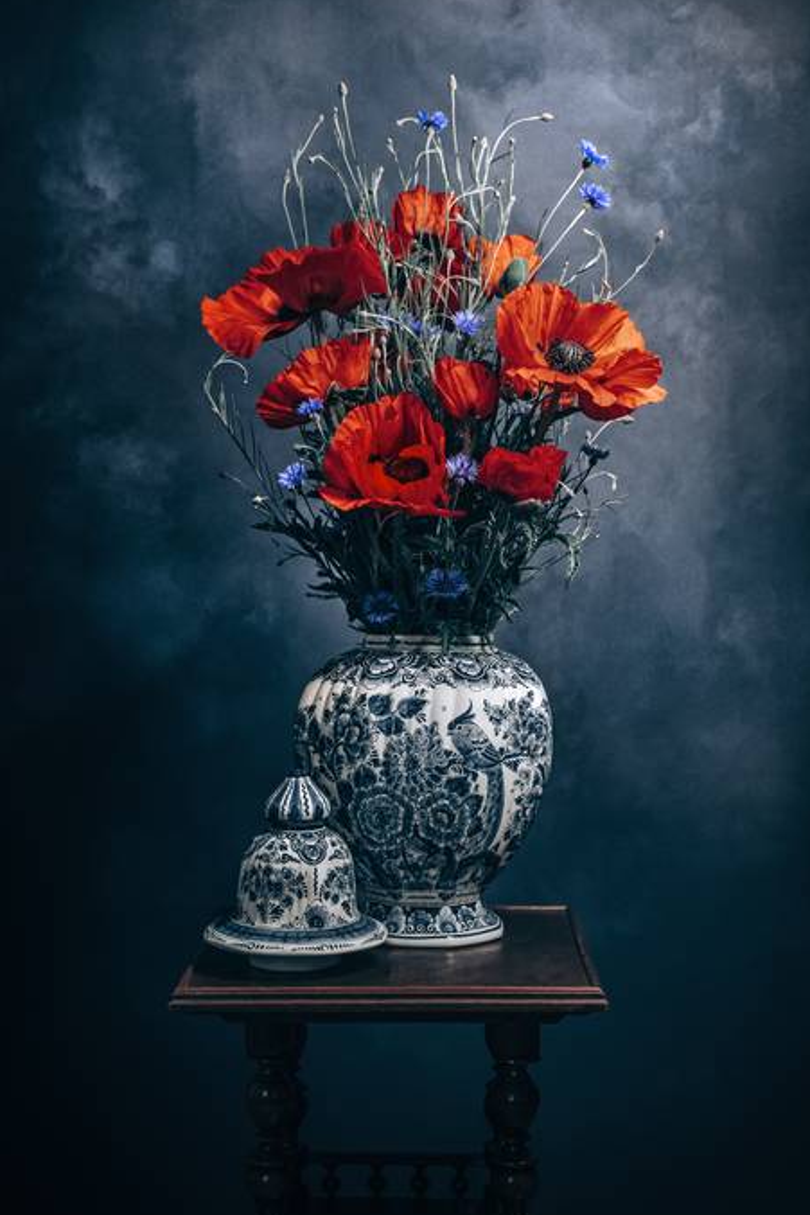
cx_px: 417
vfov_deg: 32.9
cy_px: 564
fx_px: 2058
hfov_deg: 22.3
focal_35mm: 61
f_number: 6.3
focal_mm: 55
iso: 250
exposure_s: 1/30
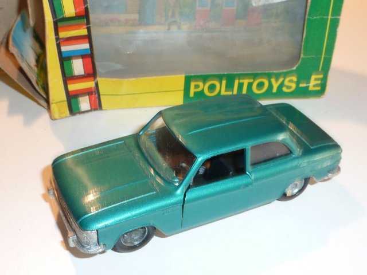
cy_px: 138
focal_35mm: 48
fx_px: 509
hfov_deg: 39.7
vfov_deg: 30.3
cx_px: 184
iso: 100
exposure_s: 1/30
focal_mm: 4.4
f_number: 4
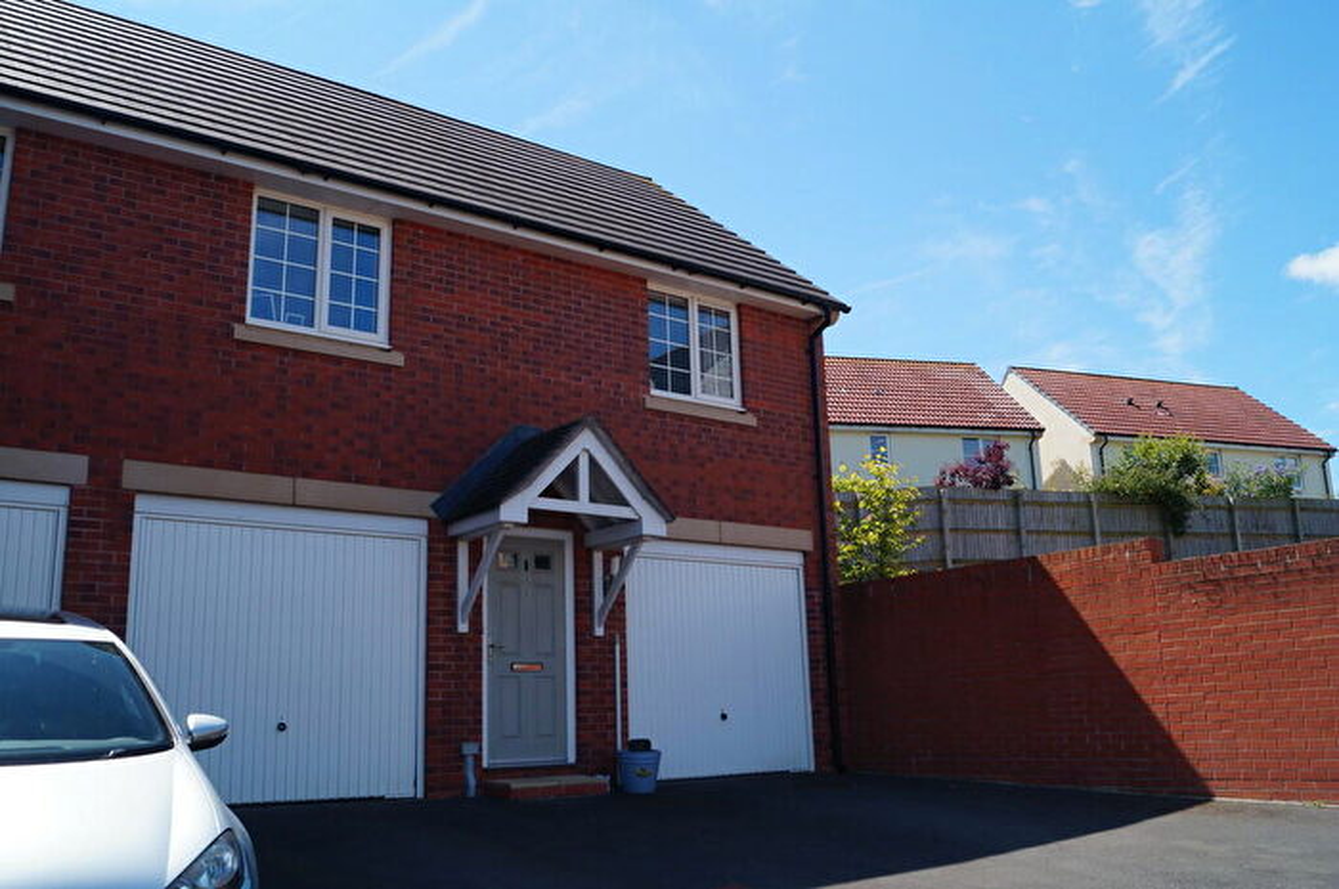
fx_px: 1115
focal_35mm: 30
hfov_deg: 62.0
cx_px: 670
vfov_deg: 43.5
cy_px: 444
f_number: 11
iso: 100
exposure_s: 1/100
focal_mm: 20
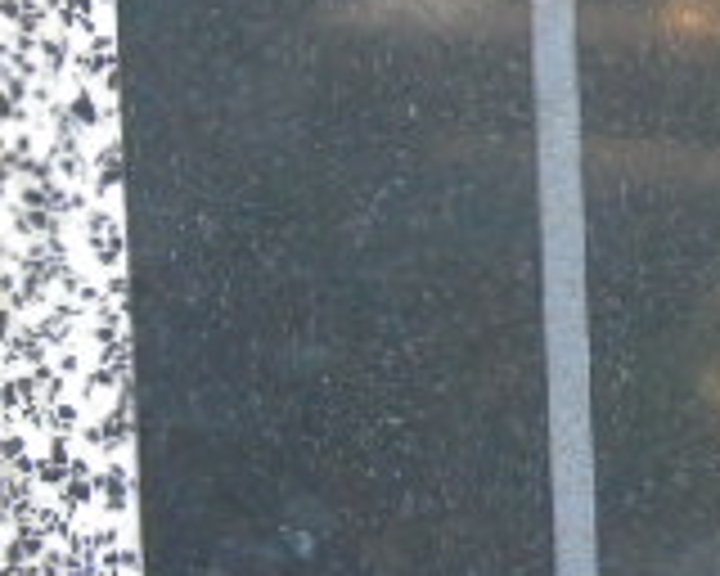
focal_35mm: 632
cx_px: 1251
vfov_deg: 2.4
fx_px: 13467
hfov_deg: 3.0
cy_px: -27
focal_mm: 29
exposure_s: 1/100
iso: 400
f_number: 4.9
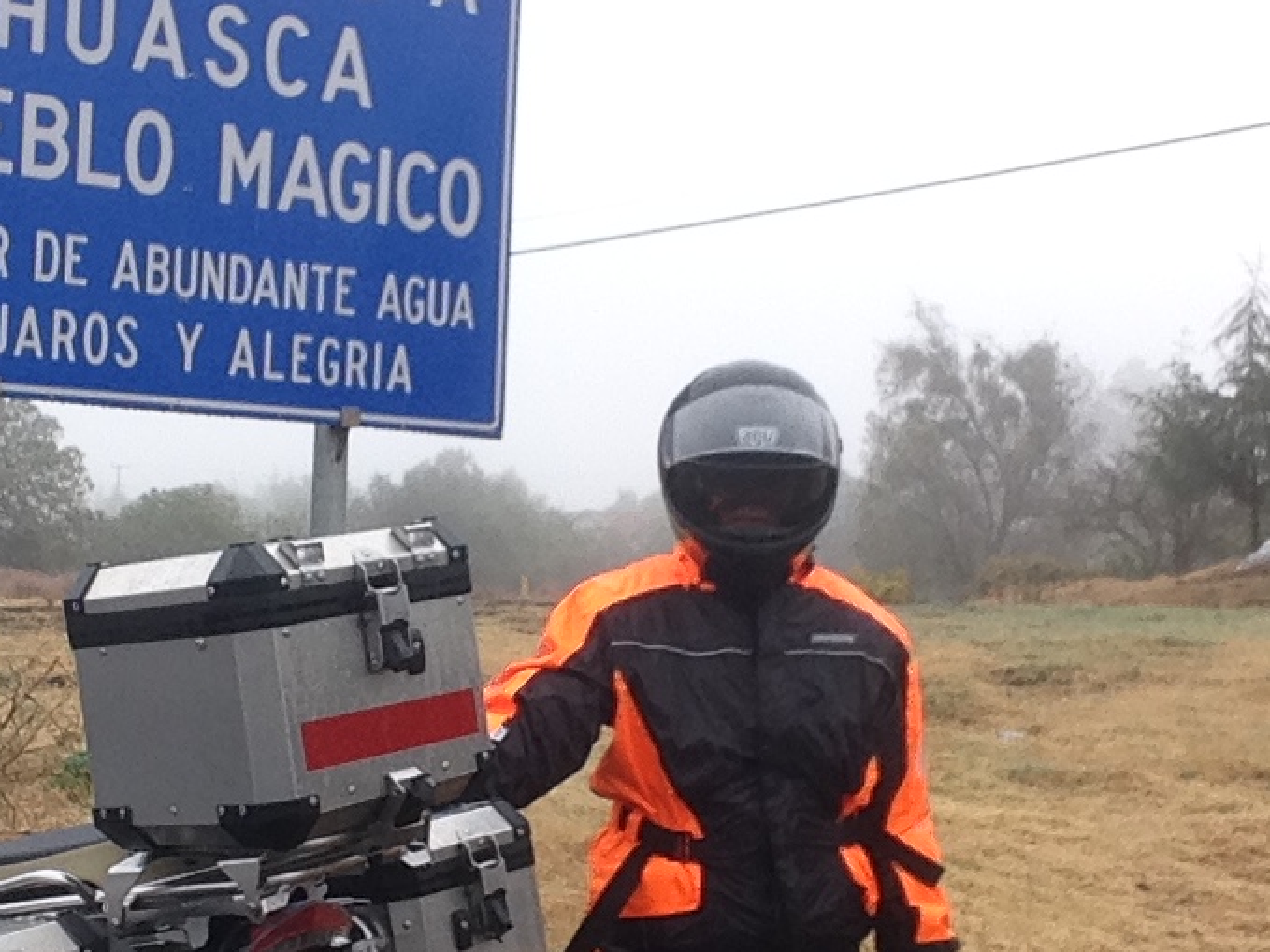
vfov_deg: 22.2
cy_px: 565
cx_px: 397
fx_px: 2421
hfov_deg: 29.1
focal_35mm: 66
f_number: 2.4
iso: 32
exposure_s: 1/159
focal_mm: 2.18
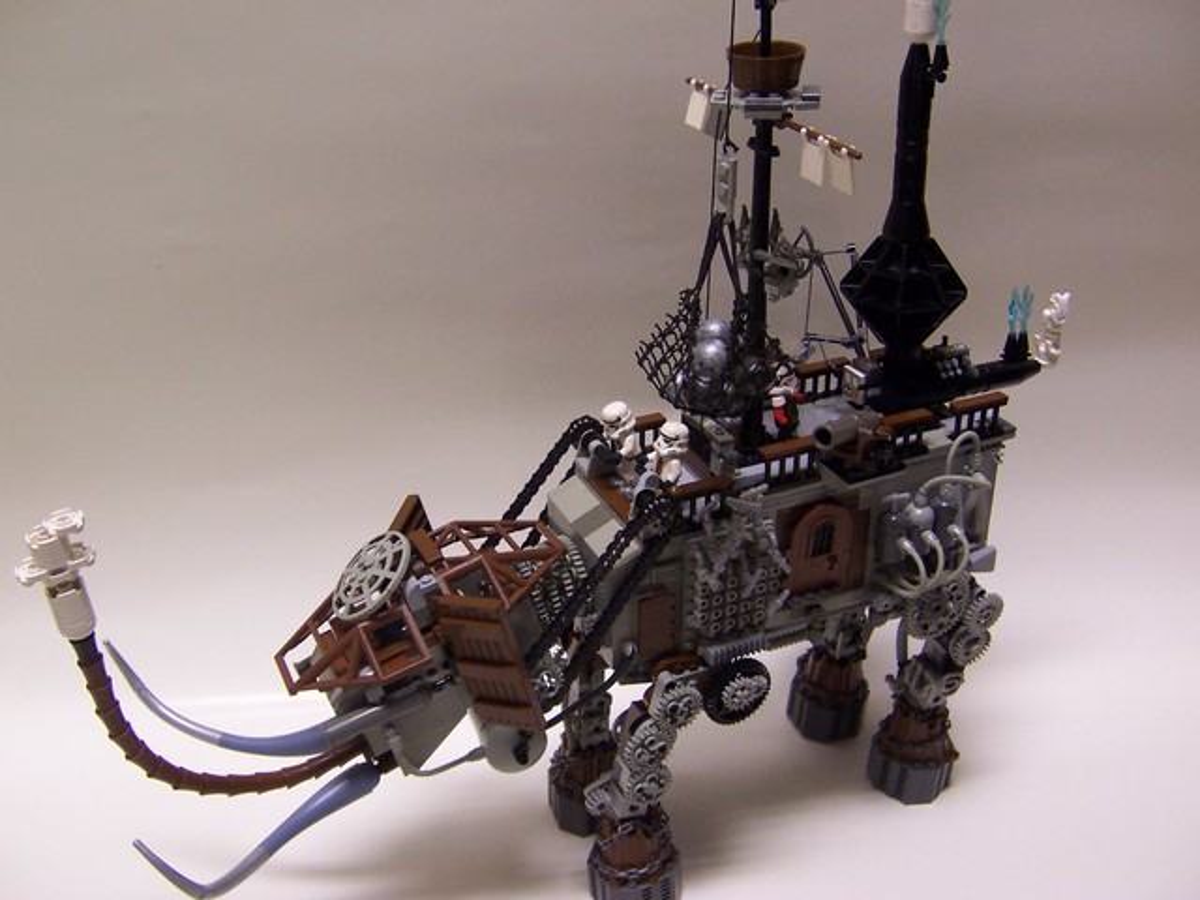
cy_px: 450
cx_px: 600
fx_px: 1248
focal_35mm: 36
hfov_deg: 51.4
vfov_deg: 39.7
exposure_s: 1/15
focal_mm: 5.6
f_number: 2.8
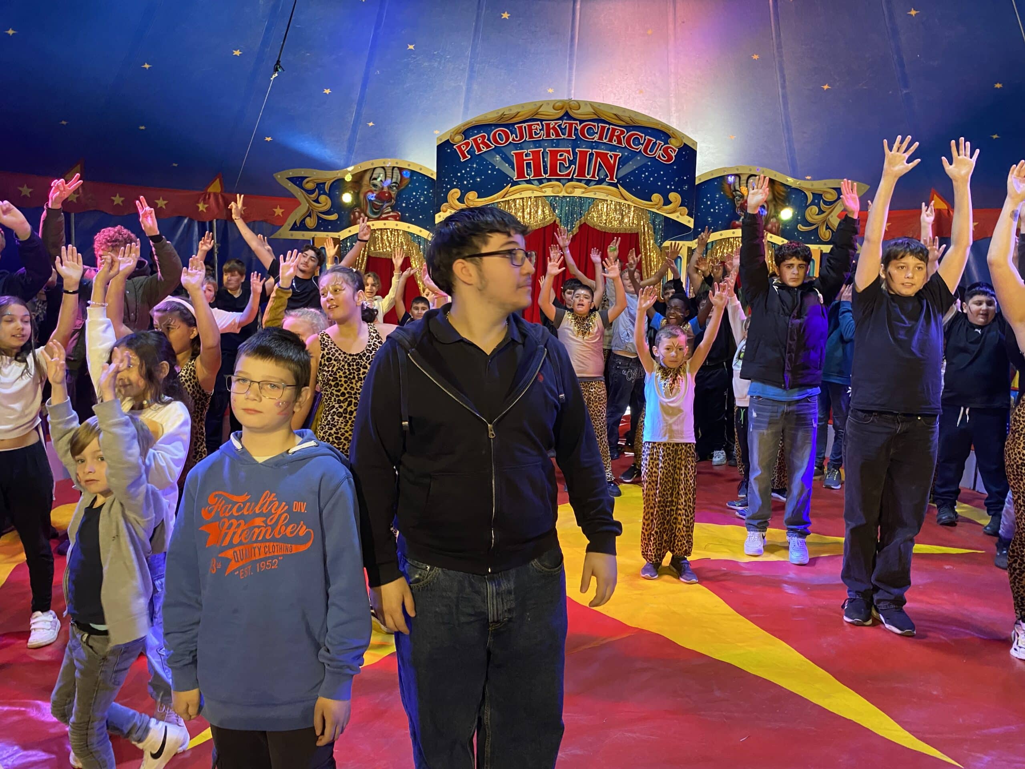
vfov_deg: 53.1
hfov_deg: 67.3
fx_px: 770
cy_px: 384
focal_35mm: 26
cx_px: 512
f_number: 1.8
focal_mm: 4.25
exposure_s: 1/50
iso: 320
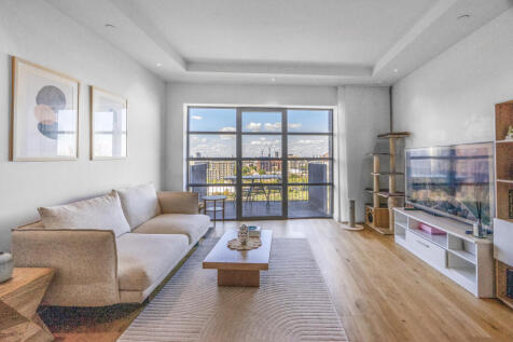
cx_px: 256
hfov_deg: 96.8
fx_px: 228
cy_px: 171
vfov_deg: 73.7
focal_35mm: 16
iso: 1000
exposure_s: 1/250
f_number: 8
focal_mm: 16
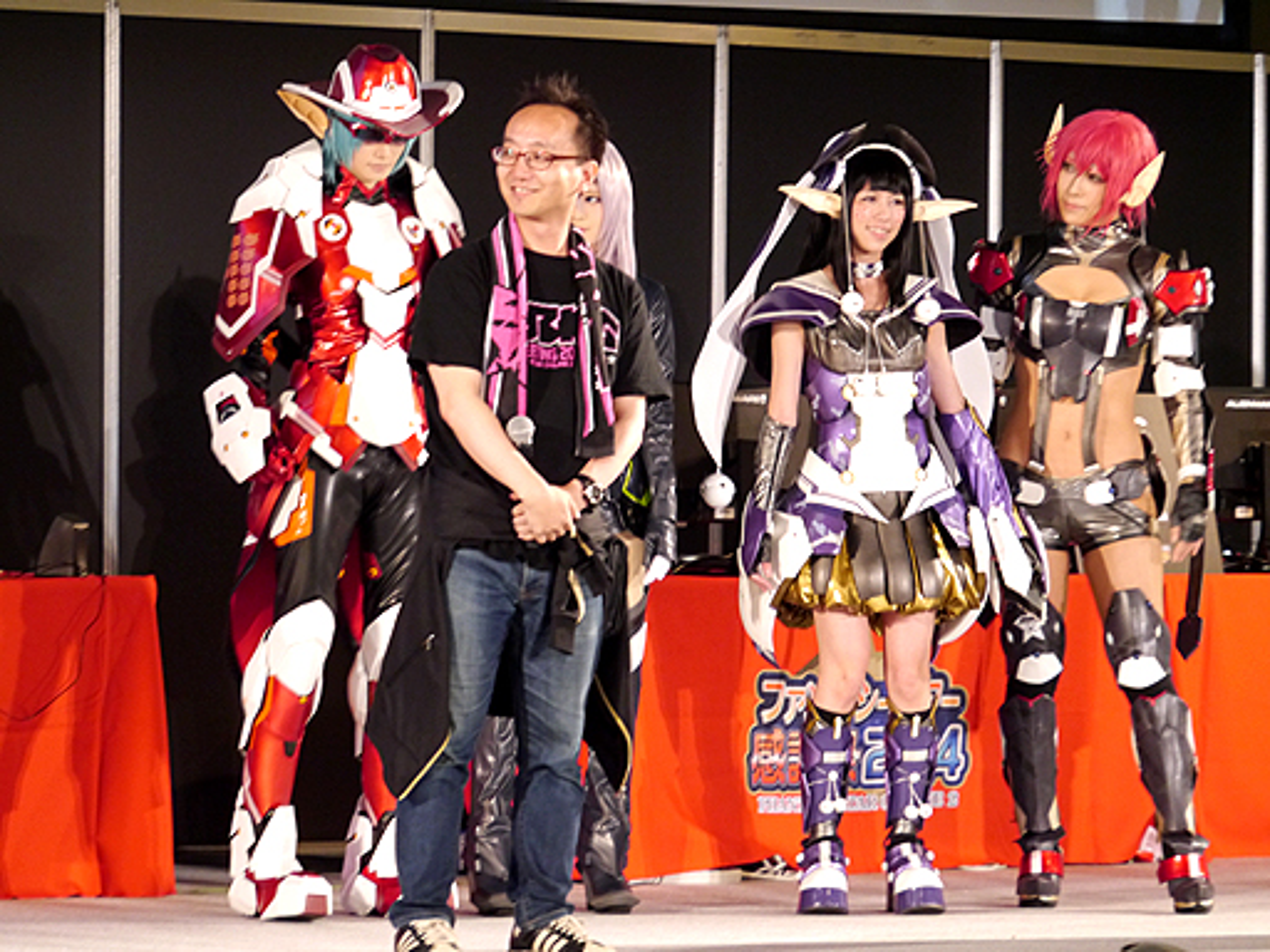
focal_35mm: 230
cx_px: 635
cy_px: 476
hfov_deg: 8.6
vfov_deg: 6.5
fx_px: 8438
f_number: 5.3
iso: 1600
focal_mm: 115
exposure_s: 1/30
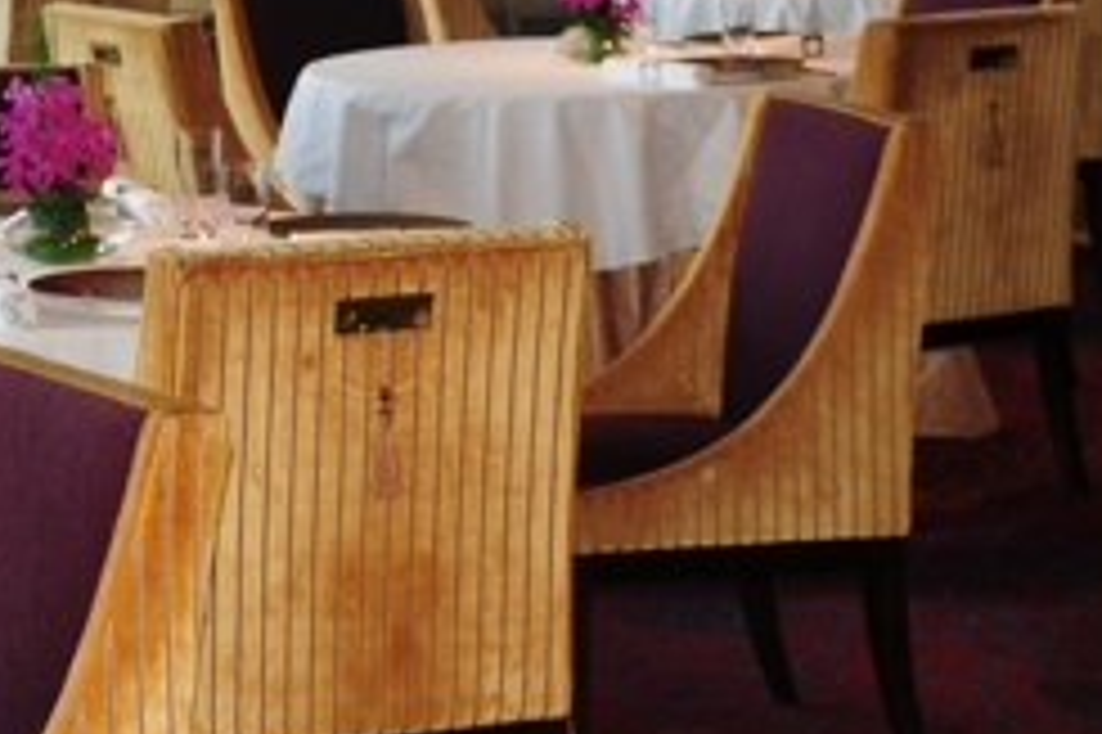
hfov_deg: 15.0
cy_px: -351
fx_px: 4085
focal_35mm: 134
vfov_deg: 10.0
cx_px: -63
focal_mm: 29
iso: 220
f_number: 5
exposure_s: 1/60
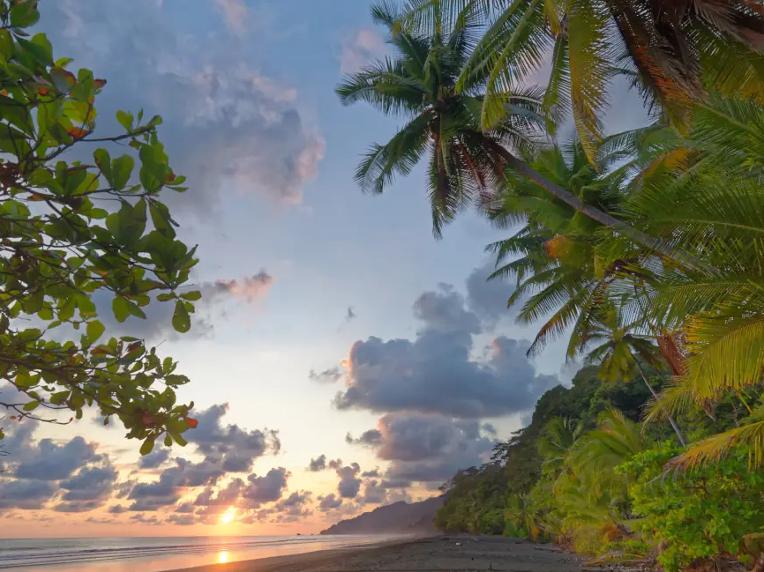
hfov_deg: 81.4
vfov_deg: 65.9
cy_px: 292
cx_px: 333
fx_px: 441
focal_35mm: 20
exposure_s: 1/80
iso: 320
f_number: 8
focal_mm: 18
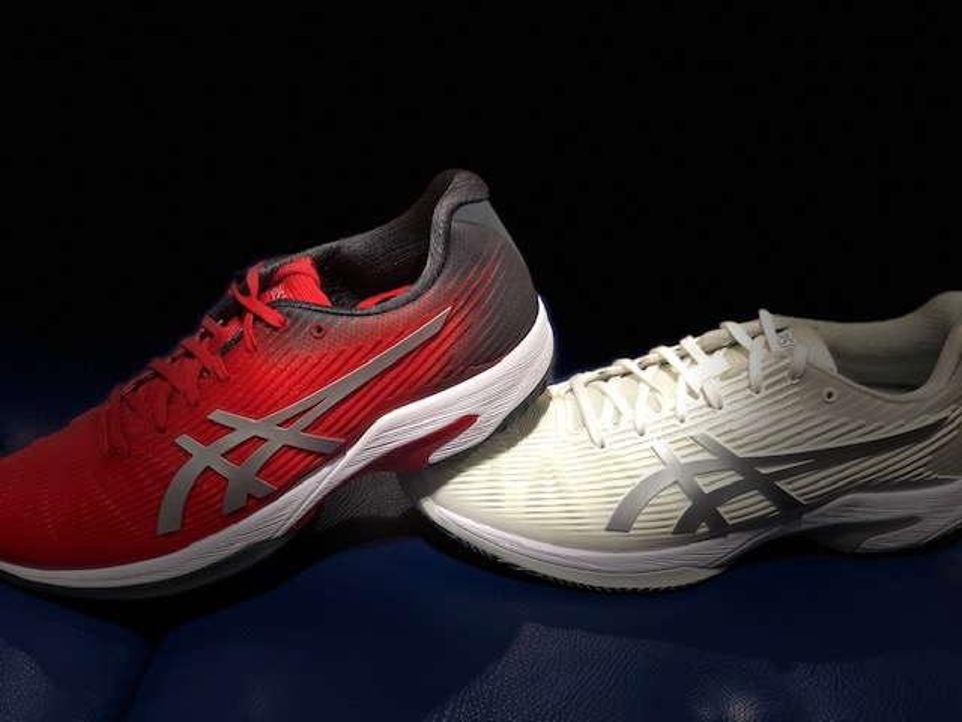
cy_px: 361
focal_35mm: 52
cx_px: 481
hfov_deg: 36.8
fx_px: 1445
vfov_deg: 28.0
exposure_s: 1/50
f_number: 2.4
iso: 100
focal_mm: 6
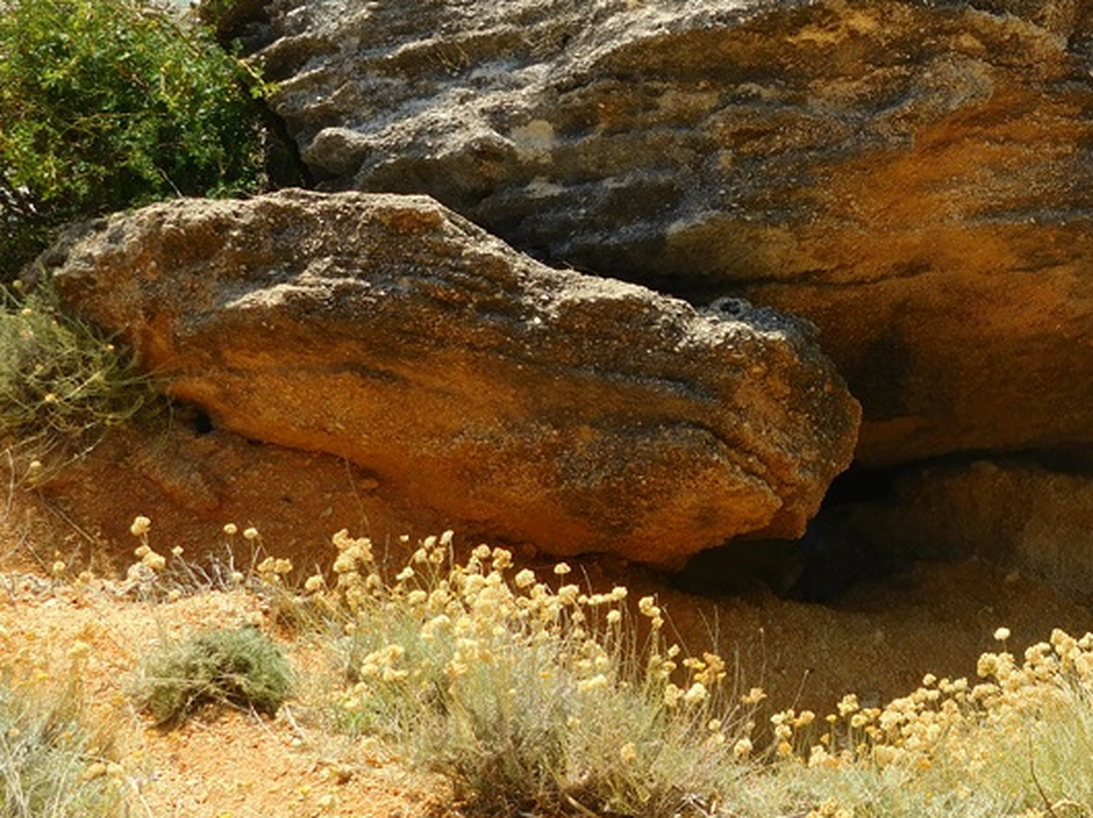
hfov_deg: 21.9
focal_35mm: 87
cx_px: 1039
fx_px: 2746
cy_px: 142
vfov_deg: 16.8
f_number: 4
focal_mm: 8
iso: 125
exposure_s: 1/500
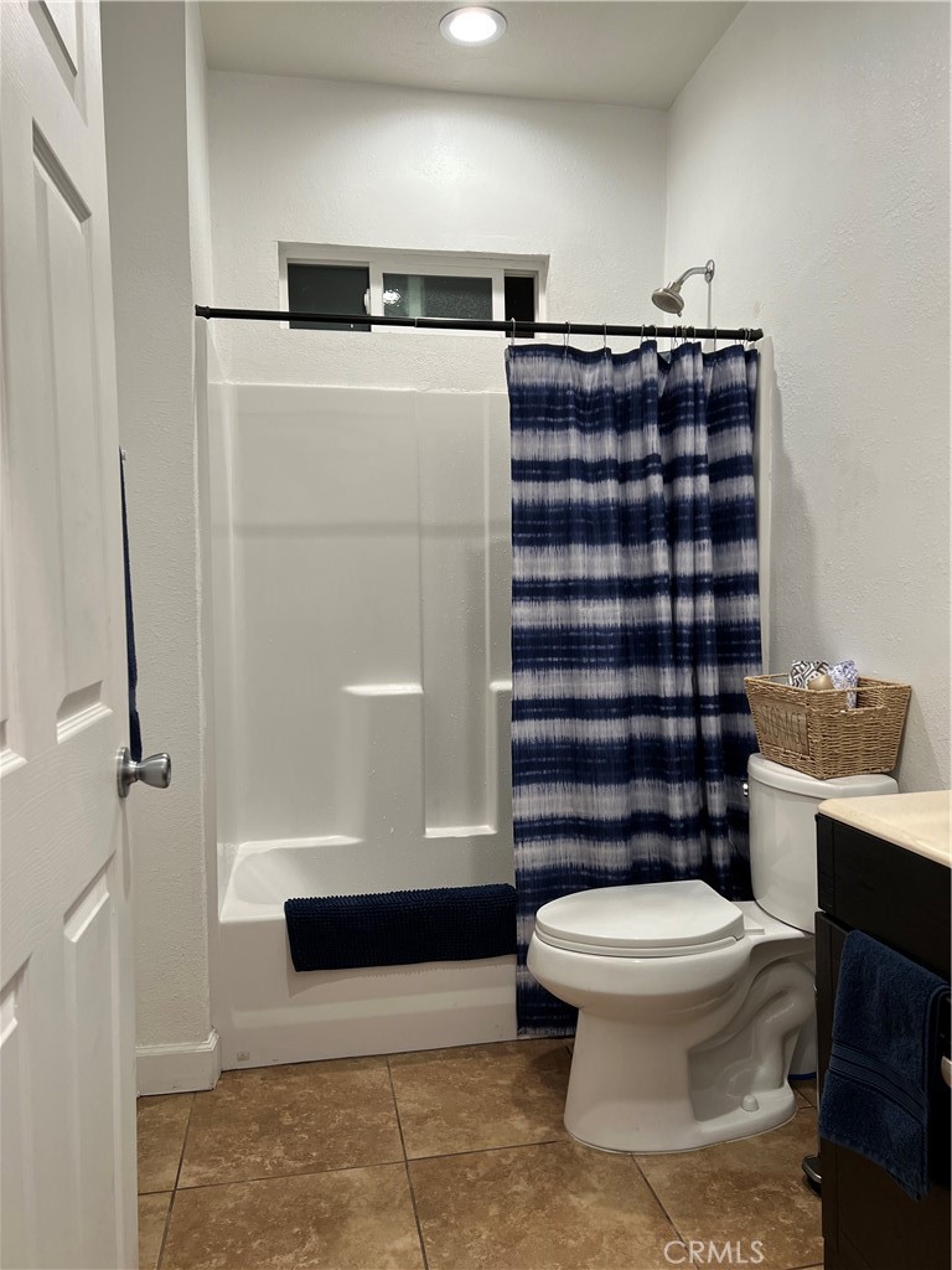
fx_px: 953
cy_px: 635
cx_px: 476
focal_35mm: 26
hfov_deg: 53.1
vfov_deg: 67.3
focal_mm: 5.7
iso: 125
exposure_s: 1/120
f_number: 1.5
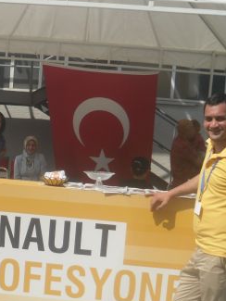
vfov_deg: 28.8
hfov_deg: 21.3
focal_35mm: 67
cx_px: 5
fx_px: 583
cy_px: 194
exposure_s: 1/215
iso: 80
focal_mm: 6
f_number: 8.1
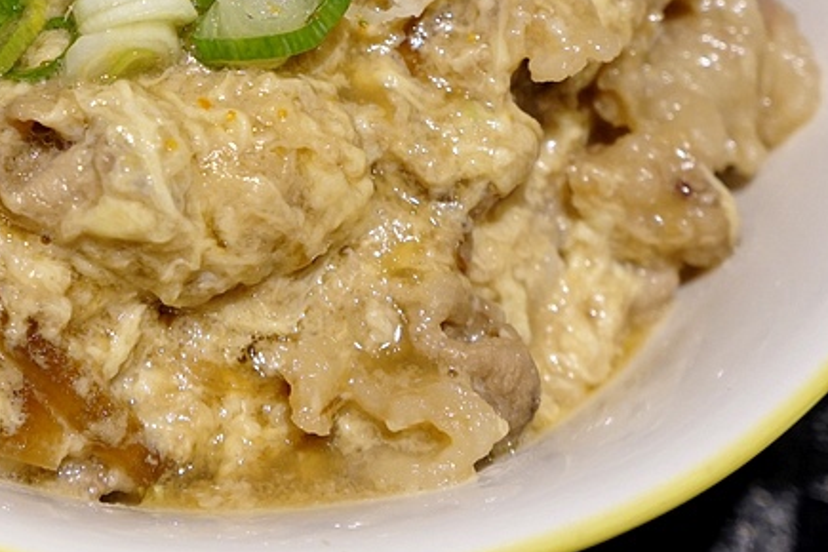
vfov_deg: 15.3
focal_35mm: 88
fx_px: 2028
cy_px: 24
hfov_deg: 22.6
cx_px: 118
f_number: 4
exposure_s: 1/50
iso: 800
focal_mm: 25
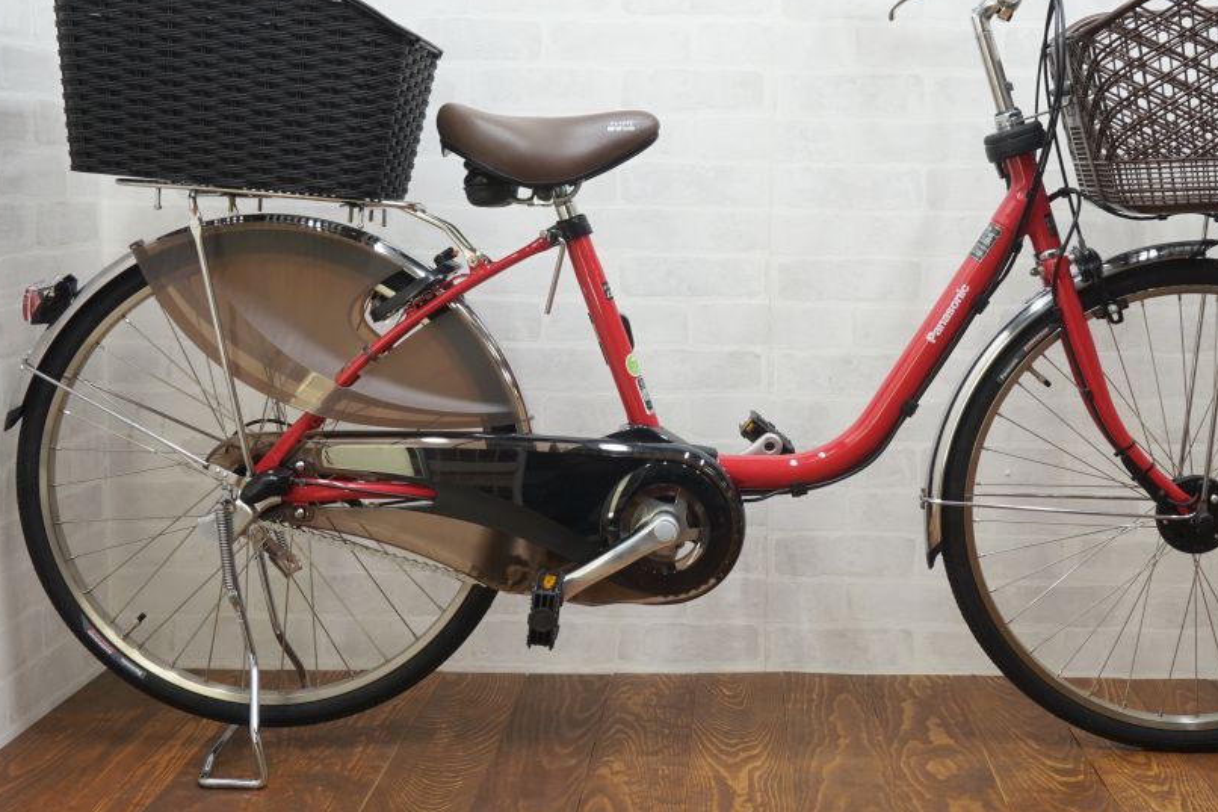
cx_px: 706
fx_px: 1611
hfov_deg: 41.3
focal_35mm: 48
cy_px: 302
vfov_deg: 28.2
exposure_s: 1/6
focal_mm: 25
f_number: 13
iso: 250
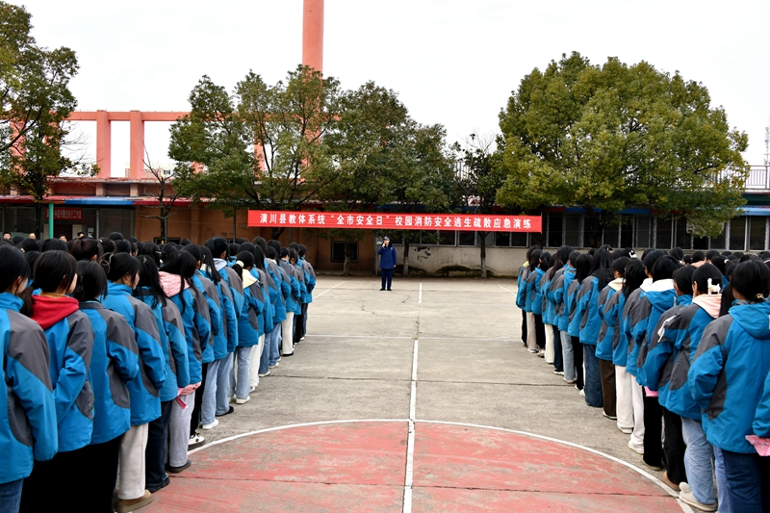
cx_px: 385
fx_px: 727
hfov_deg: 55.8
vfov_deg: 38.9
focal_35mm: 34
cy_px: 256
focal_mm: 34
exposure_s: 1/100
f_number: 10
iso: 560
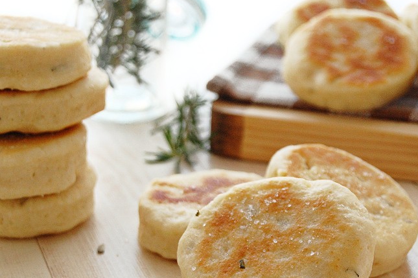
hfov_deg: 16.9
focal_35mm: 121
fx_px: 1404
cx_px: 200
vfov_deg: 11.3
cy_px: 159
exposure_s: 1/50
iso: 800
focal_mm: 52
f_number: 5.6
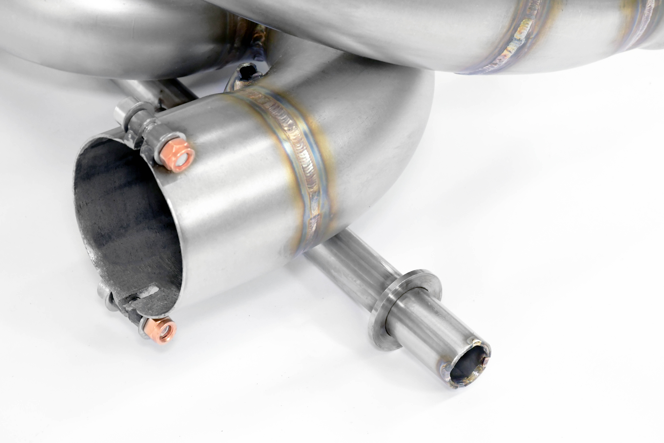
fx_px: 2619
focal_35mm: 142
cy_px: 222
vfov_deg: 9.7
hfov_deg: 14.4
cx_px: 332
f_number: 13
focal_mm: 95
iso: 2500
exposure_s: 1/100
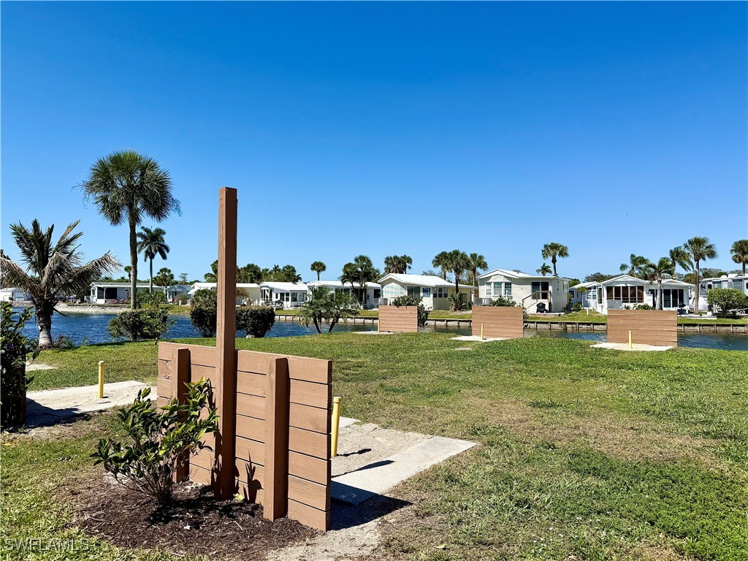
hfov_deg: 71.6
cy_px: 280
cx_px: 374
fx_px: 519
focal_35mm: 24
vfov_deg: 56.8
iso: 80
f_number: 1.78
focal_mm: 6.76
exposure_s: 1/6173
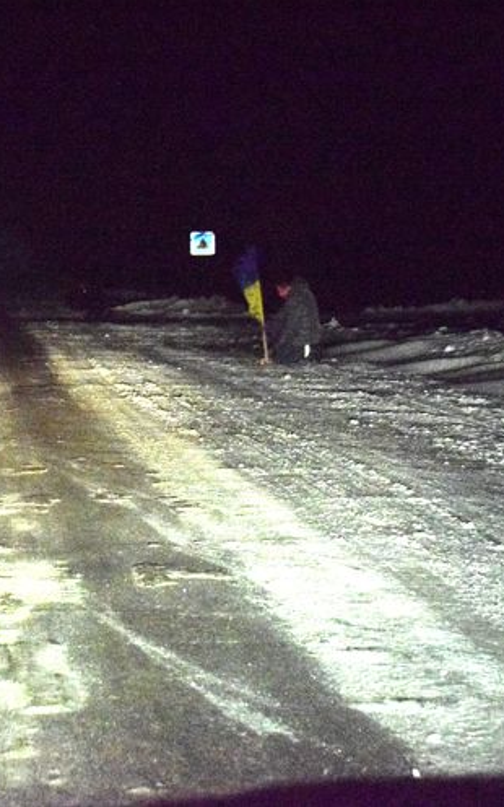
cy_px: 401
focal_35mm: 111
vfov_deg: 18.8
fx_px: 2439
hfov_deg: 11.7
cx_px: -8
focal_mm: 48
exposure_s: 1/200
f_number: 5.3
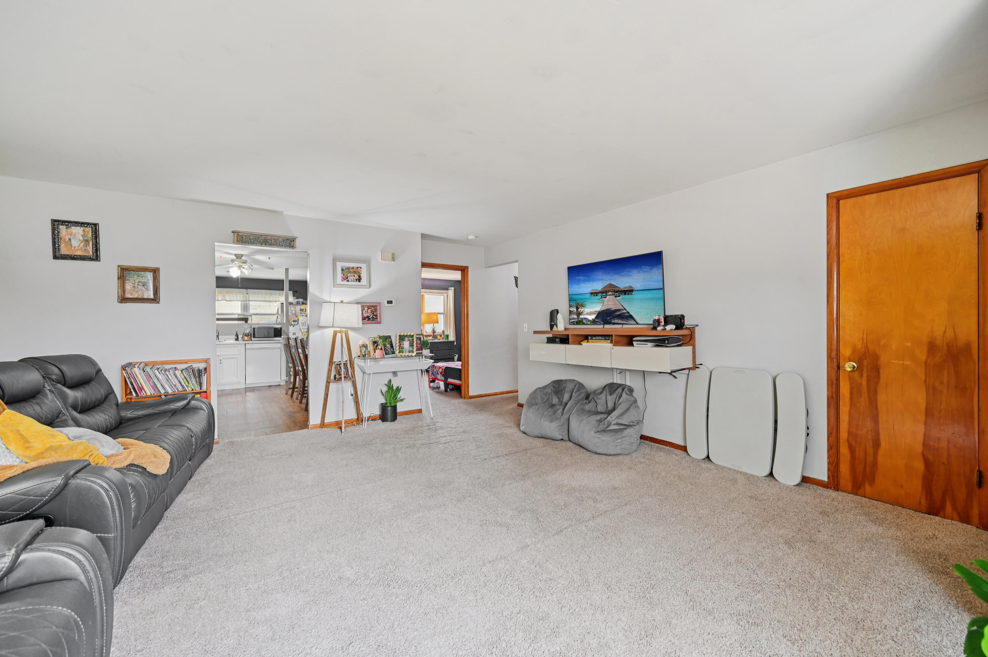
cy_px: 328
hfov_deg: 104.3
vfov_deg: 81.1
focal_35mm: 14
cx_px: 494
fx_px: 384
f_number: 4
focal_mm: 14
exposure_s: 1/10
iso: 400
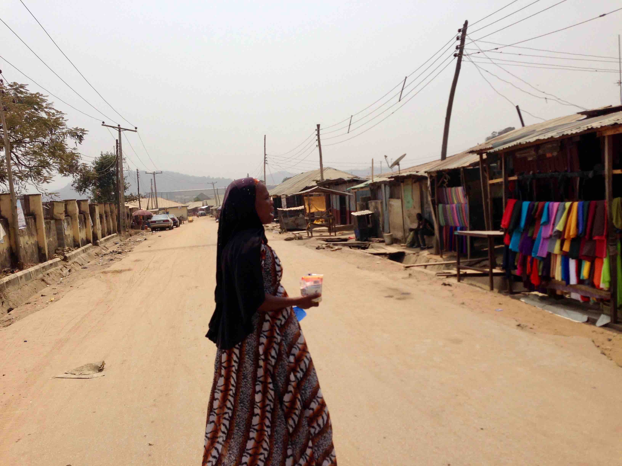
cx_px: 311
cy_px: 233
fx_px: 593
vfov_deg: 42.9
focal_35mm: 33
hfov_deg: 55.4
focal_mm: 4.12
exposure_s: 1/2584
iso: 50
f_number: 2.4
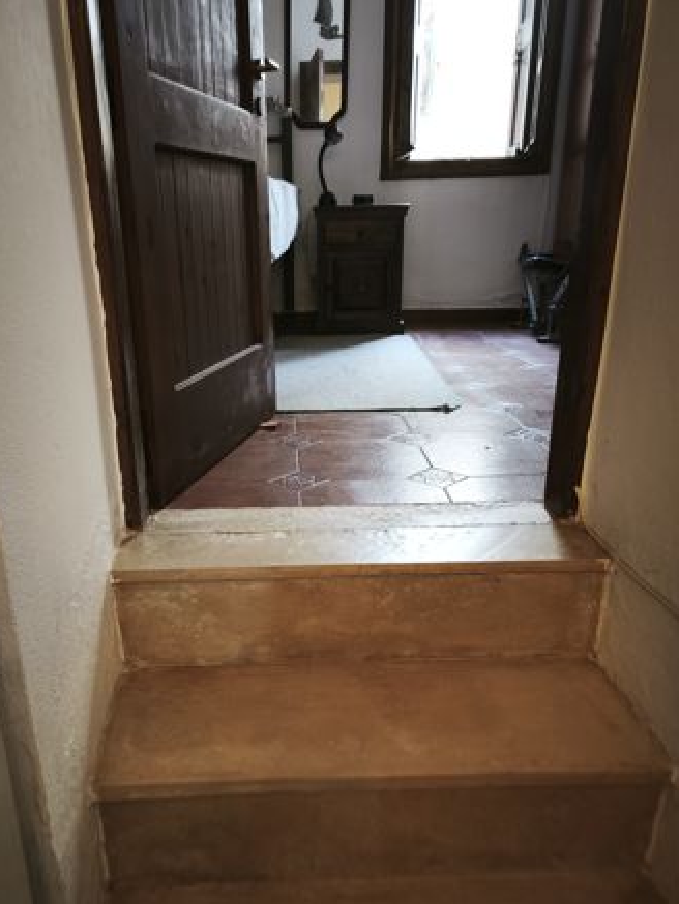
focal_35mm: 28
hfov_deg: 49.7
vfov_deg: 63.2
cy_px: 513
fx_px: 732
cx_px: 303
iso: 320
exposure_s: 1/50
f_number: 1.7
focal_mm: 5.35
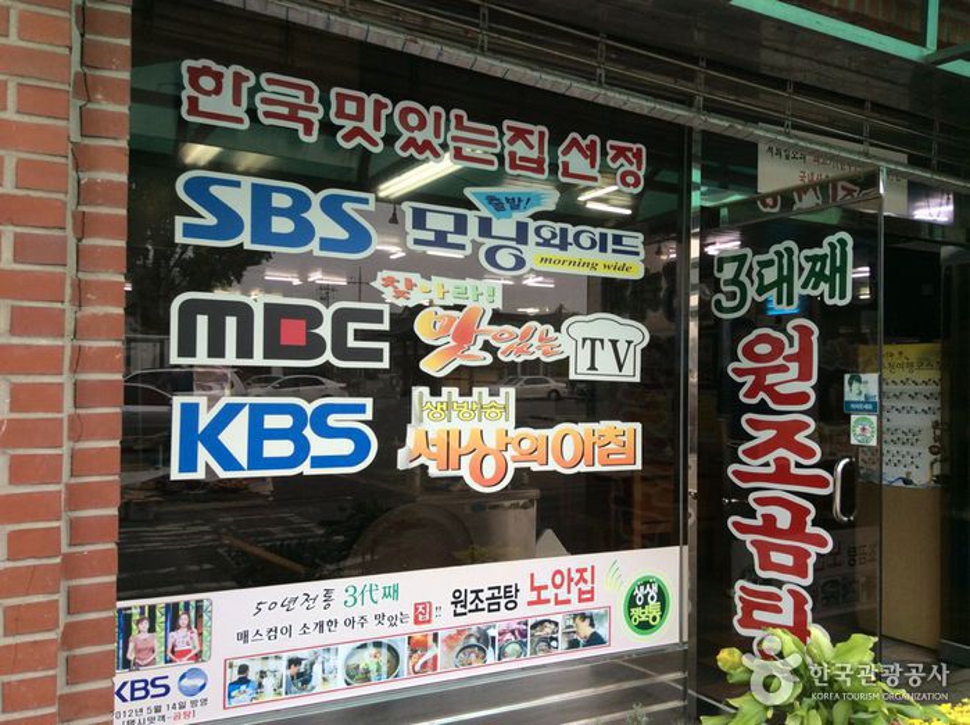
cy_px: 362
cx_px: 485
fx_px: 923
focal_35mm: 33
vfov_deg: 42.8
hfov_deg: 55.4
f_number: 2.4
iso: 32
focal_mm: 3.3
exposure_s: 1/157
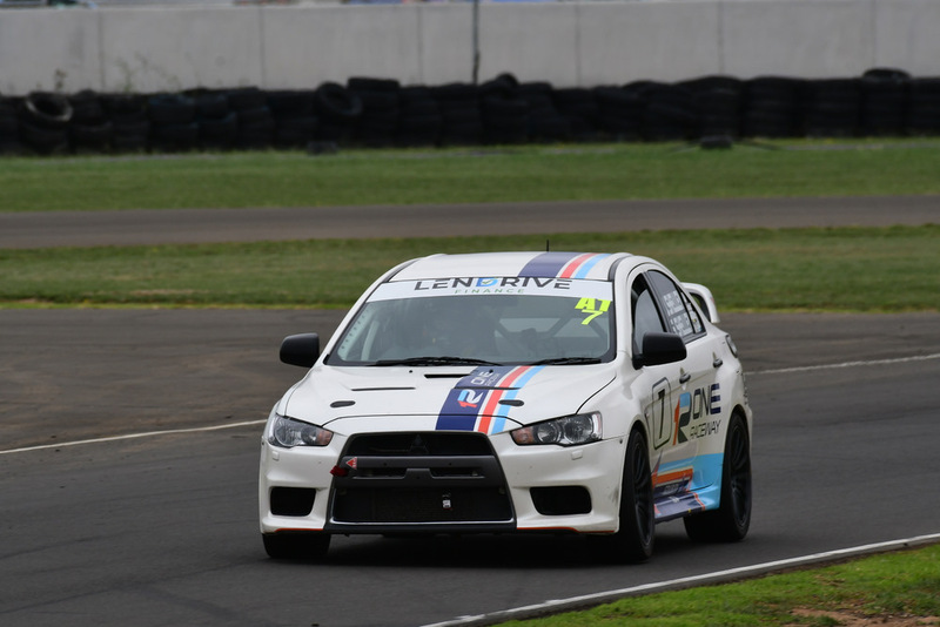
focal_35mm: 720
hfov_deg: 2.9
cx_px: 470
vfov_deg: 1.9
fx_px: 18806
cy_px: 314
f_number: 10
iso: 320
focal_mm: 480
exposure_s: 1/640
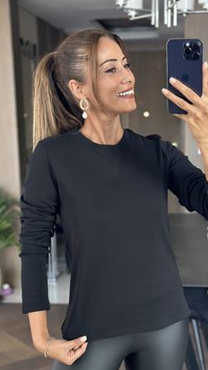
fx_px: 598
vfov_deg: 34.3
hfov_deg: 19.7
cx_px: 131
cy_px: 212
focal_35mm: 61
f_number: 1.78
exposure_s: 1/60
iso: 250
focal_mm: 6.86
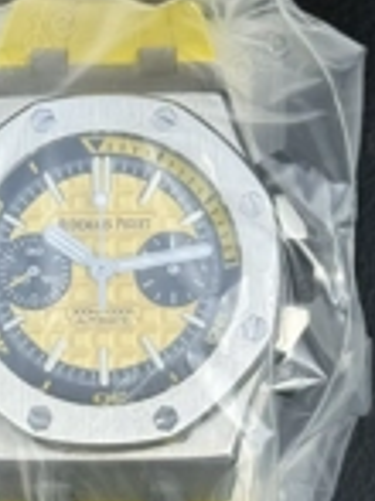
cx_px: 85
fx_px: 1895
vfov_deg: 15.0
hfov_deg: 11.3
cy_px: 130
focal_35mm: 131
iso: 64
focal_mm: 6.76
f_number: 1.78
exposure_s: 1/2273
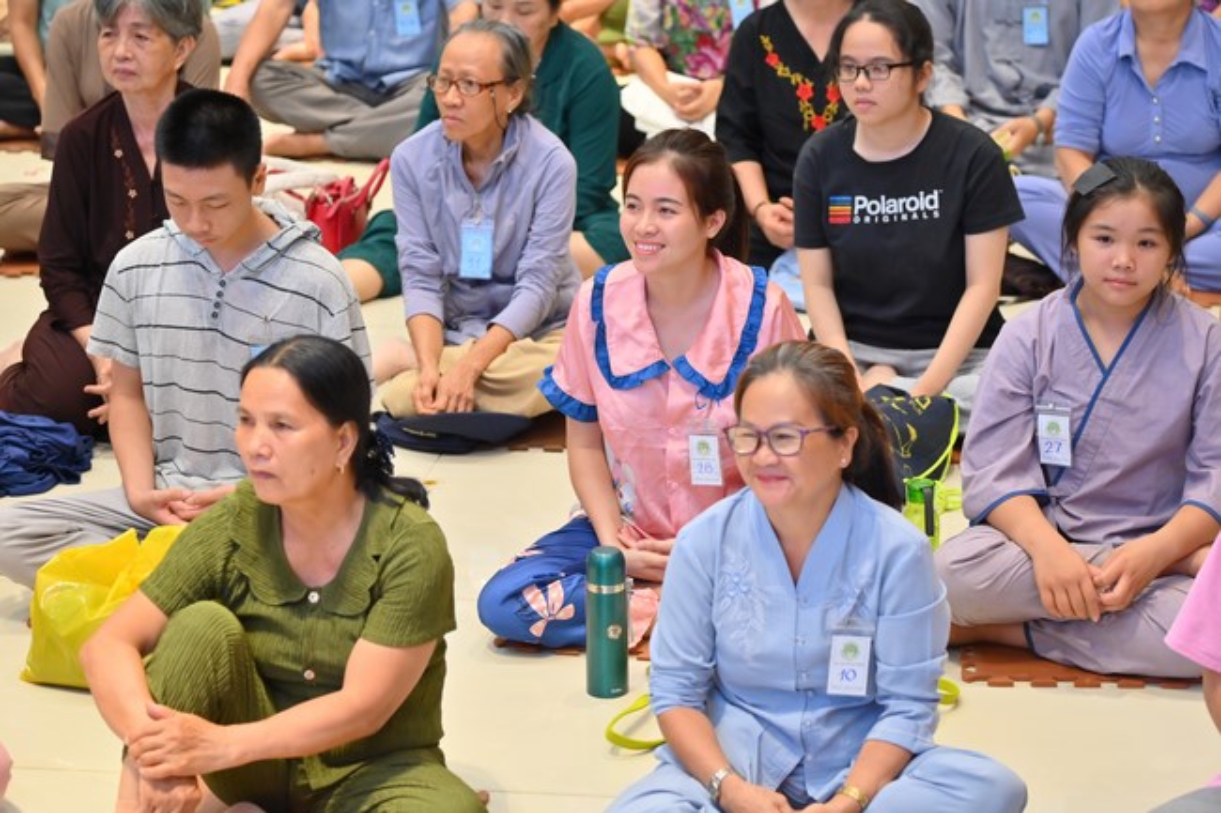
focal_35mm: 110
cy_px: 406
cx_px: 610
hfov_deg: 18.6
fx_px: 3730
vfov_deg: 12.4
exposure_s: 1/80
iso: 1250
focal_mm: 110
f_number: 4.5
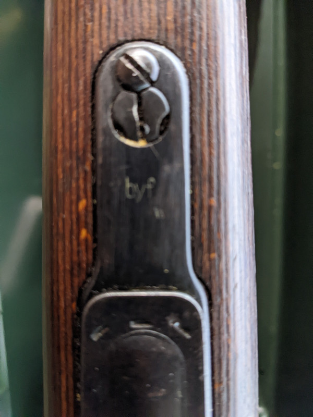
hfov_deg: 51.4
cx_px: 156
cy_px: 208
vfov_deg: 65.3
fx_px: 326
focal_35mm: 27
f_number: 1.73
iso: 946
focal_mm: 4.38
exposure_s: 1/30
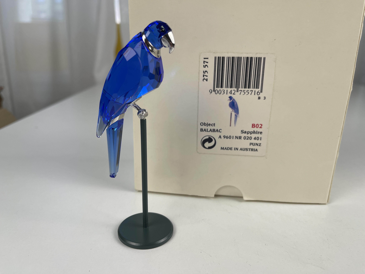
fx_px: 264
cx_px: 182
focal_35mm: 25
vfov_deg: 54.9
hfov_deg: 69.4
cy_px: 137
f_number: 1.6
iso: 32
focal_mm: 5.1
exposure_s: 1/258
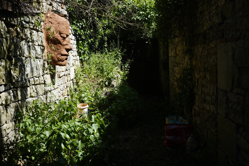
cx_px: 124
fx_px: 242
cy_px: 83
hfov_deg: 54.4
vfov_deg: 37.9
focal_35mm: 35
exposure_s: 1/80
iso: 100
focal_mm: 35
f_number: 11
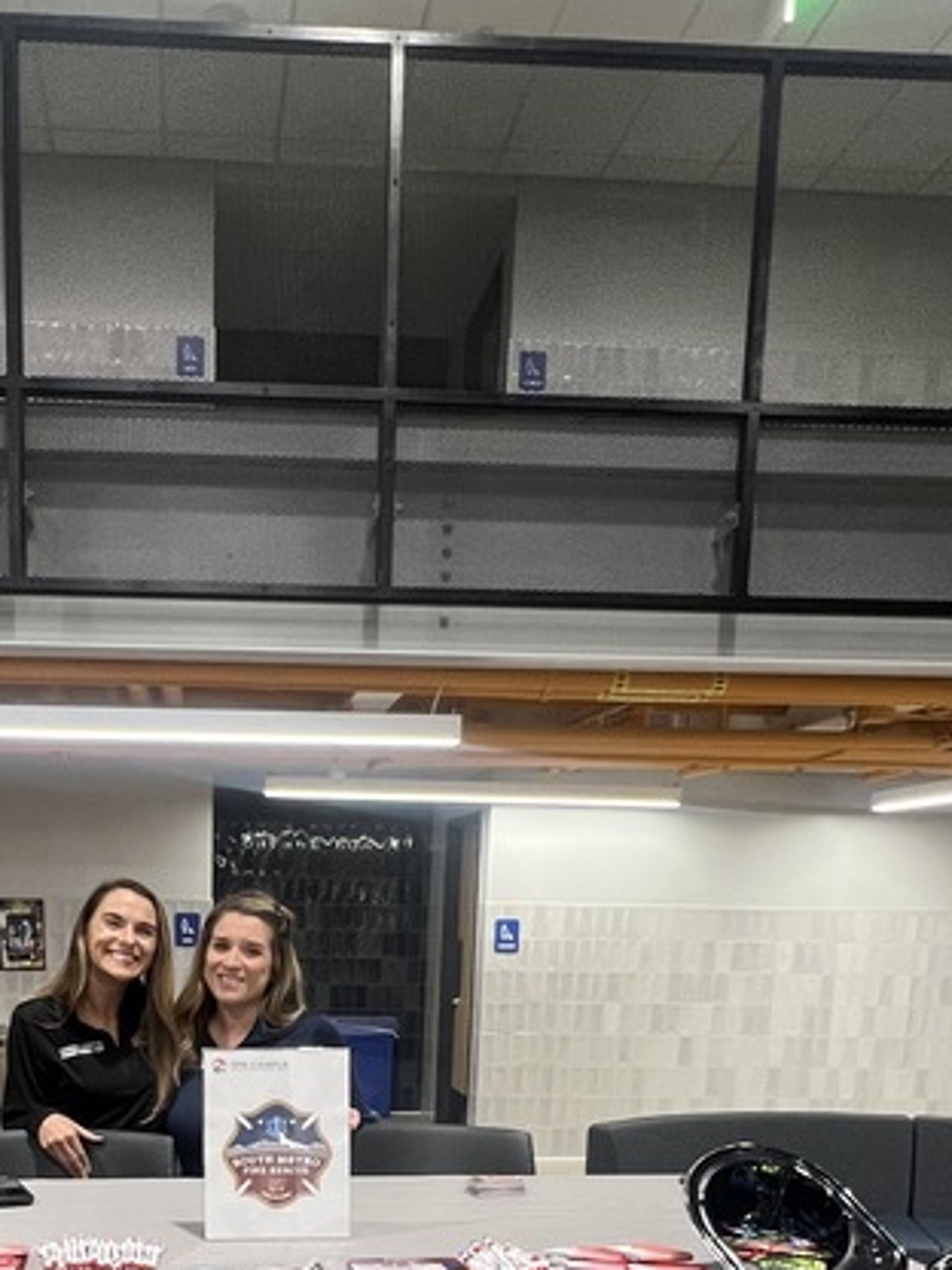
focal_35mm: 32
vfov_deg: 50.6
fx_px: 1173
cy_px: 1136
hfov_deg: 42.9
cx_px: 244
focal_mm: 1.57
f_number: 1.8
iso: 250
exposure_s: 1/72
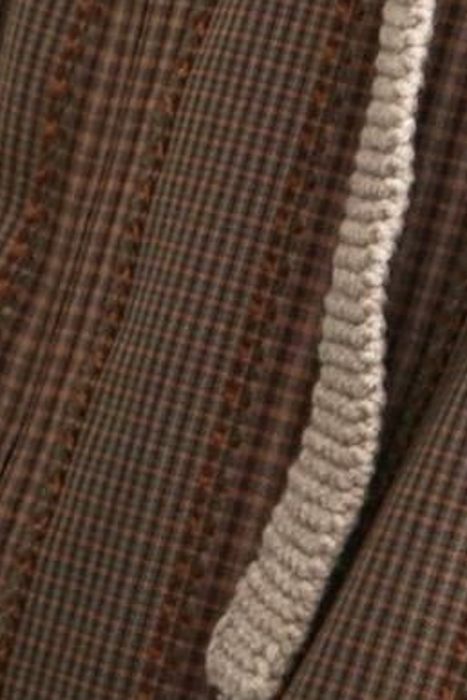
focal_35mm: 307
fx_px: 5973
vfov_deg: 6.5
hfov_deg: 4.5
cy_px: -604
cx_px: 349
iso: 640
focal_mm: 66
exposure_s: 1/160
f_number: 5.6
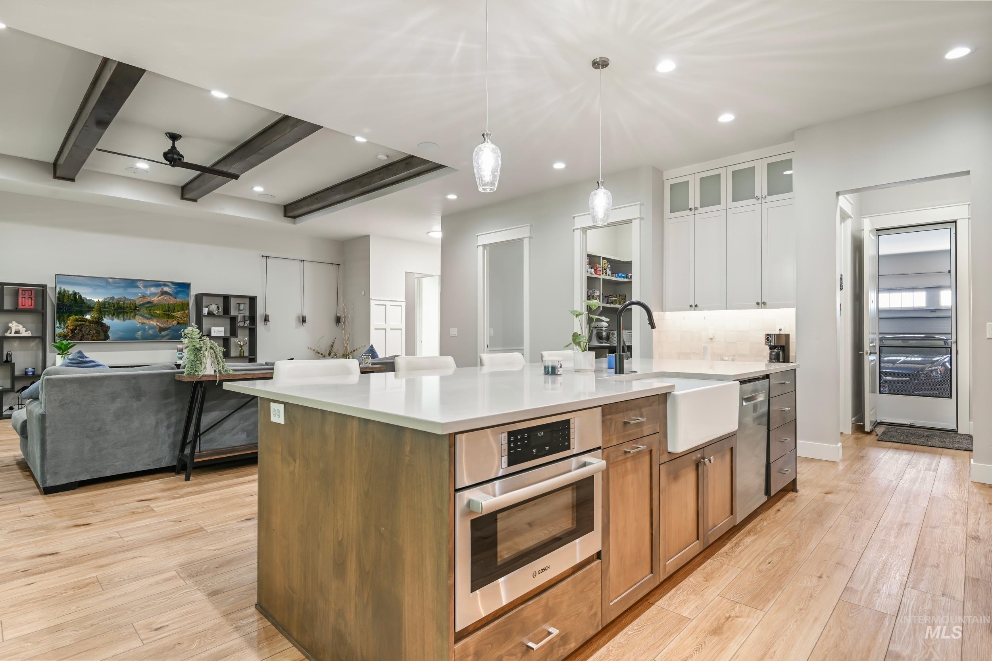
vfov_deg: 67.4
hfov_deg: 90.0
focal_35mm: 18
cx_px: 496
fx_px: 496
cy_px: 330
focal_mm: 18
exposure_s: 1
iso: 200
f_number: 8
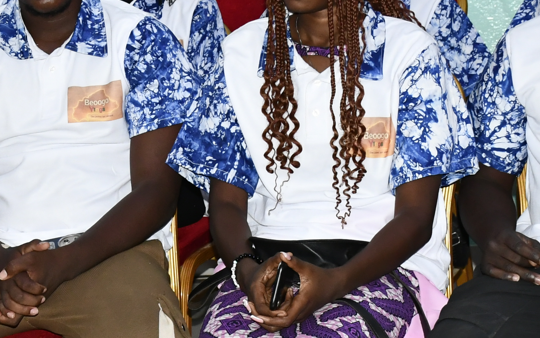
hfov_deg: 16.2
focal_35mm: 128
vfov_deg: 10.2
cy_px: 208
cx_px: 80
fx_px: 1884
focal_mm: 30
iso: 1600
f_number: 5.6
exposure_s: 1/60
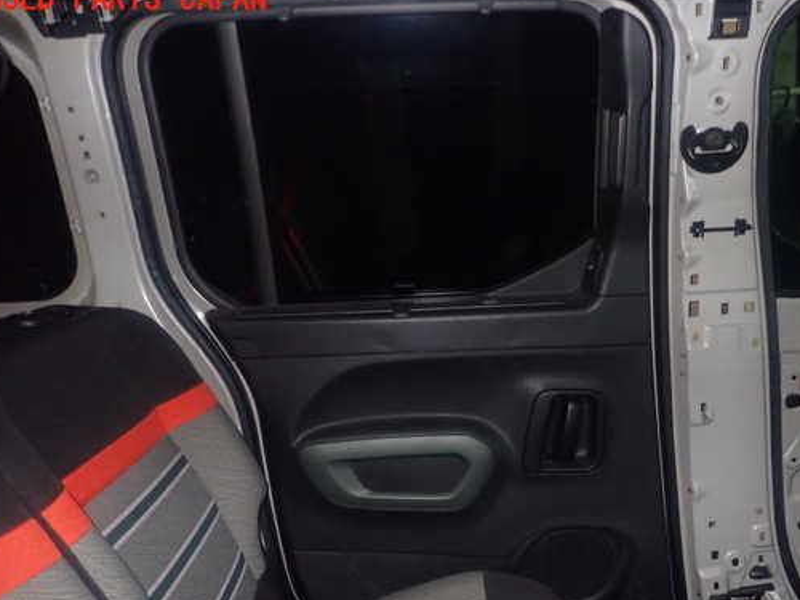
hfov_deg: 59.7
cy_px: 339
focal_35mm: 30
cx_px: 456
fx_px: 693
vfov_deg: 46.7
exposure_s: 1/30
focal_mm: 4.5
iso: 1000
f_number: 5.6
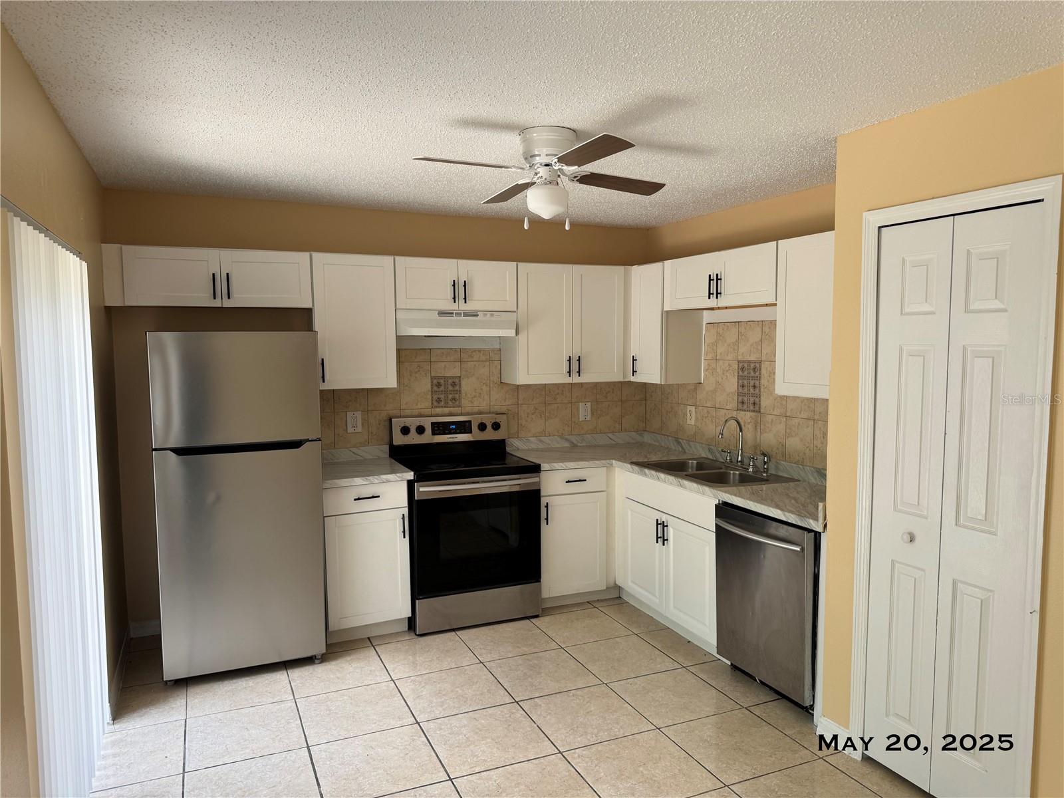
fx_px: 738
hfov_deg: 71.6
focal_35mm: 24
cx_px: 532
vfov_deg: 56.8
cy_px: 399
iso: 64
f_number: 1.78
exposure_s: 1/121
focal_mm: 6.76
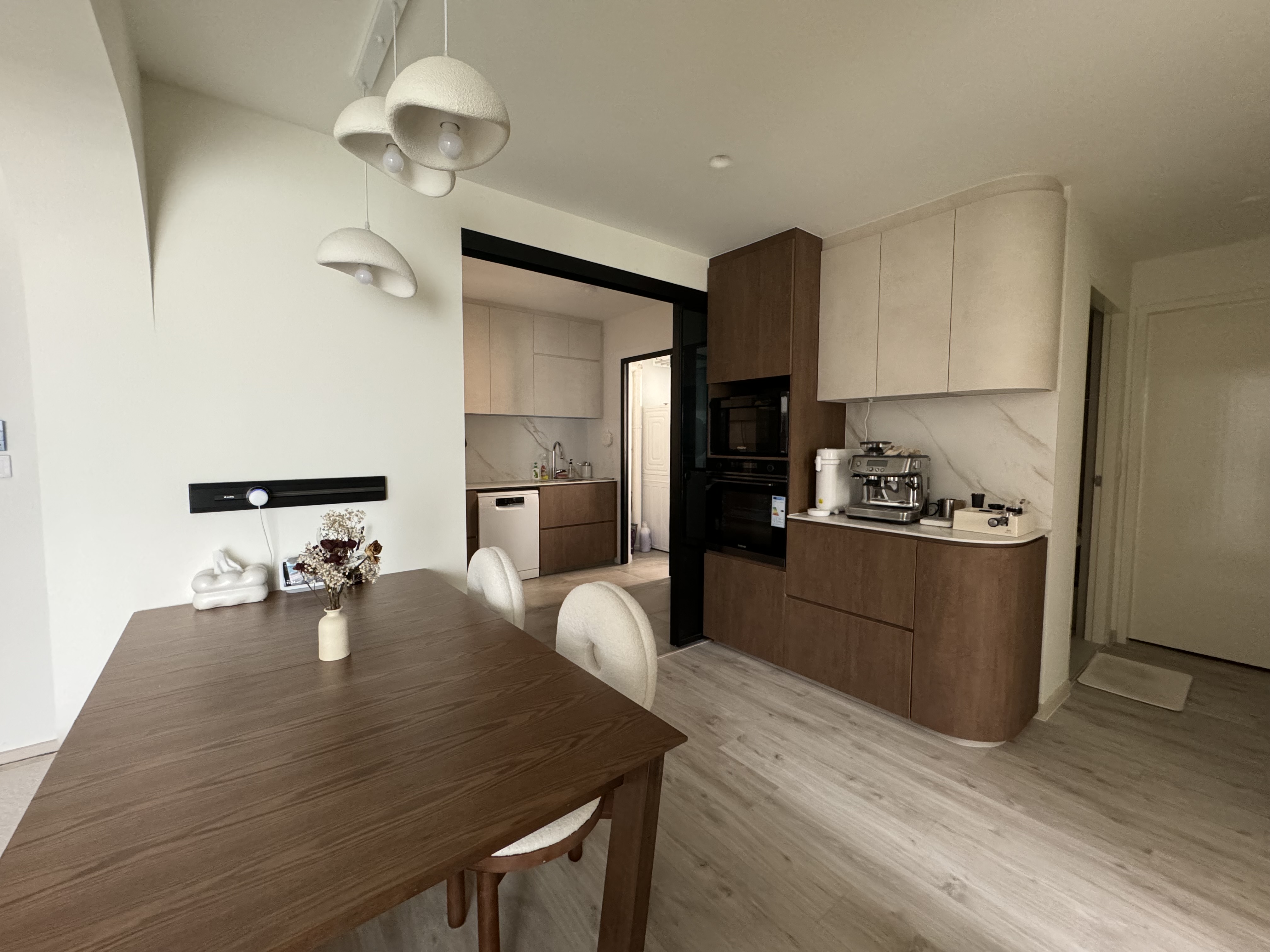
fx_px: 514
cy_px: 476
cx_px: 635
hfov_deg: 102.1
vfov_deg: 85.7
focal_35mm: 14
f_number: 2.2
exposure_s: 1/60
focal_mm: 2.22
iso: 640
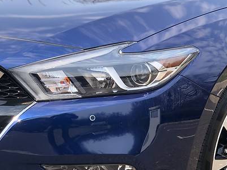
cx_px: 81
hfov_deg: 18.9
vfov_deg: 14.2
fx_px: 682
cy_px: 113
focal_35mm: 104
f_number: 2.4
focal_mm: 6
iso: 16
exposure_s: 1/211
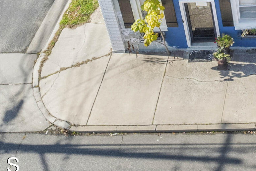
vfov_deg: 12.4
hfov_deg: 19.2
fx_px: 689
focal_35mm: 97
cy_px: -175
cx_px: 346
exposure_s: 1/1000
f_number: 2.8
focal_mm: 12.29
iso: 160
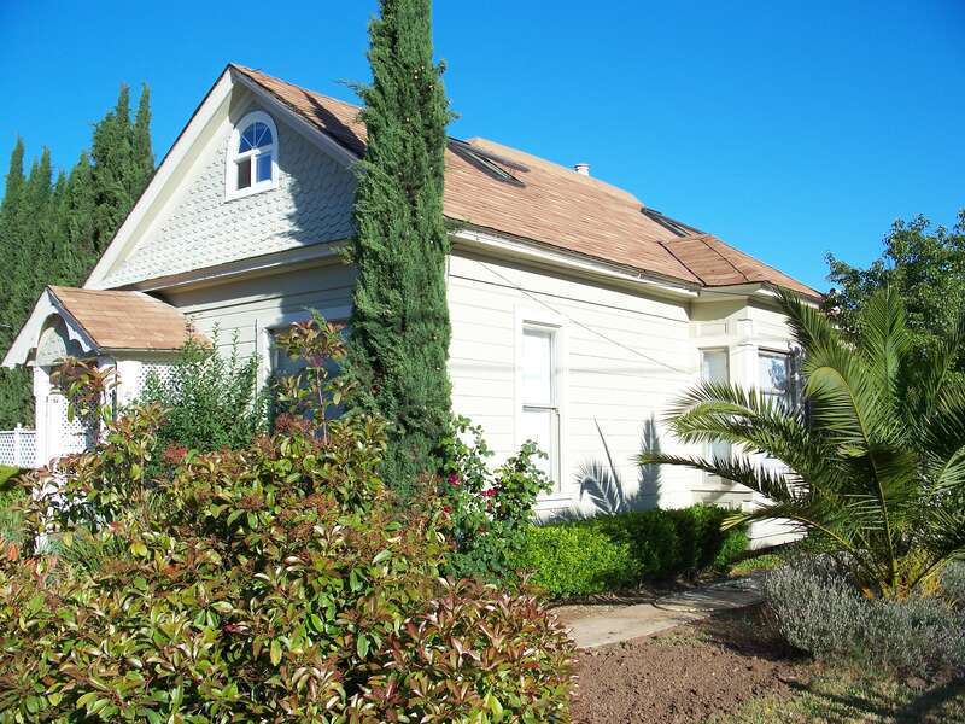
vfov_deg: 38.7
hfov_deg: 50.1
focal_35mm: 37
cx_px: 482
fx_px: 1031
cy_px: 362
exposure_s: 1/400
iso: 64
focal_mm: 7.8
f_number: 4
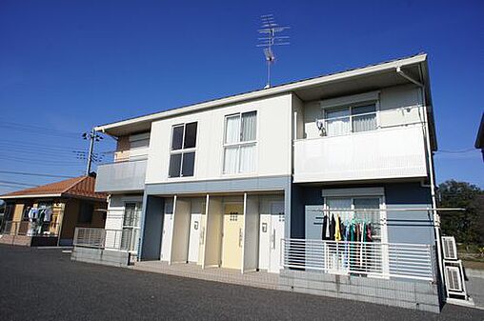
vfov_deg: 53.0
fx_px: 322
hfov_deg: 73.8
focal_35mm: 24
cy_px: 160
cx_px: 242
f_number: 11
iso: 200
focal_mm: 16
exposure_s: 1/400
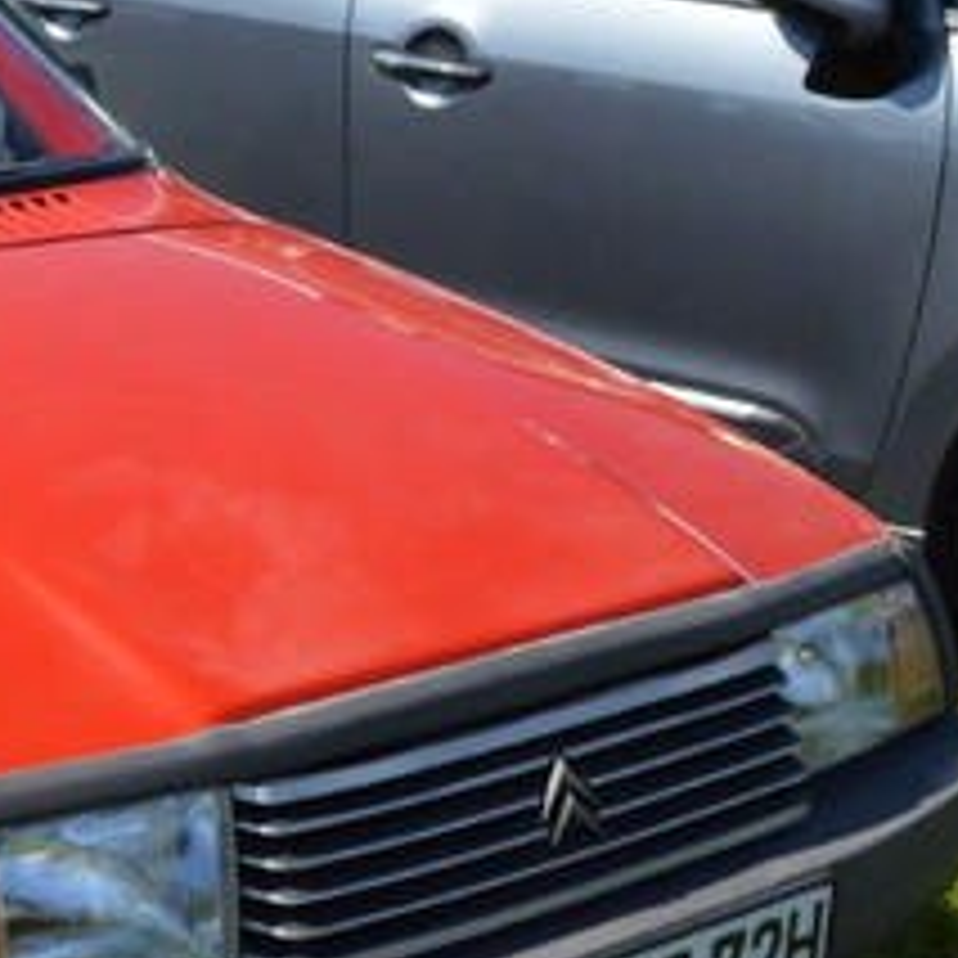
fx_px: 3256
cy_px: 661
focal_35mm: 104
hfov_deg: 15.7
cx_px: -369
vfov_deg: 16.7
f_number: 8
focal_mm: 22
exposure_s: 1/250
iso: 100
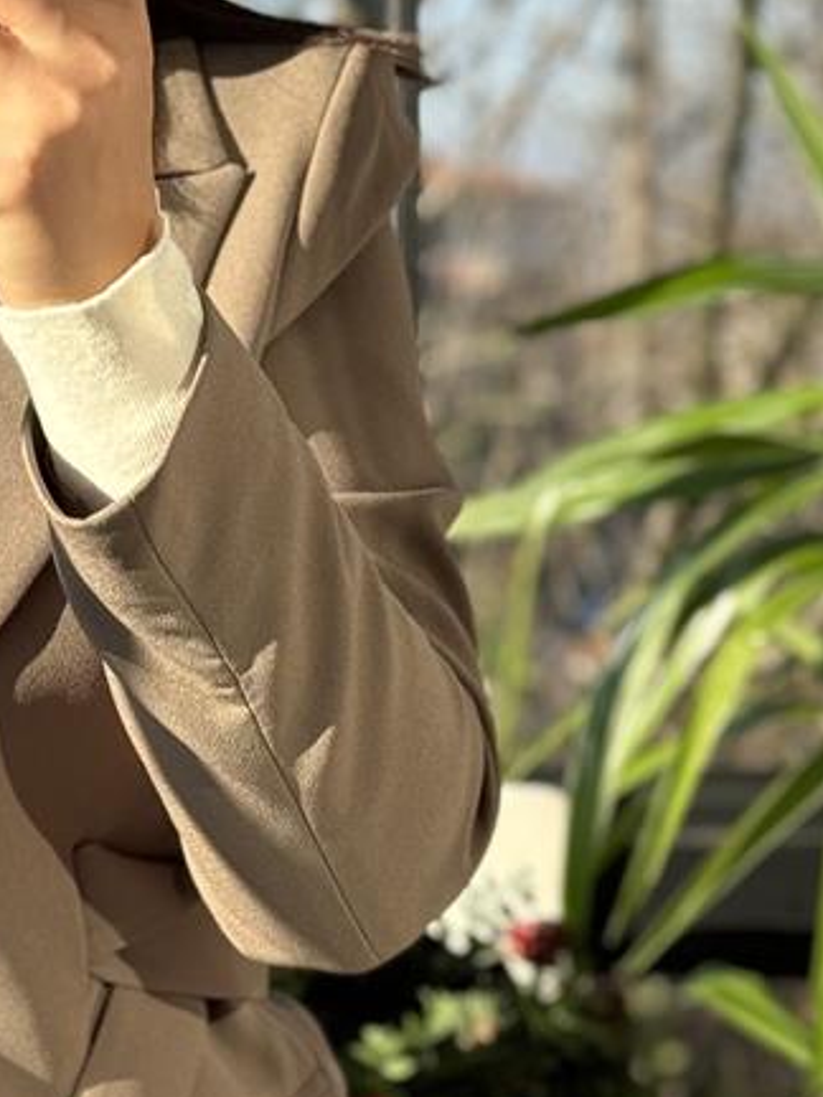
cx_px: -58
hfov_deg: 9.9
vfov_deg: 13.3
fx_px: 4692
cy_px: 753
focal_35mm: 148
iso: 64
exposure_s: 1/558
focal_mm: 6.86
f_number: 1.78
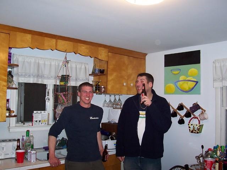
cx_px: 114
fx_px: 243
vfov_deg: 38.7
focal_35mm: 37
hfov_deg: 50.1
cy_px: 85
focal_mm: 5.6
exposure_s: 1/60
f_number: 2.8
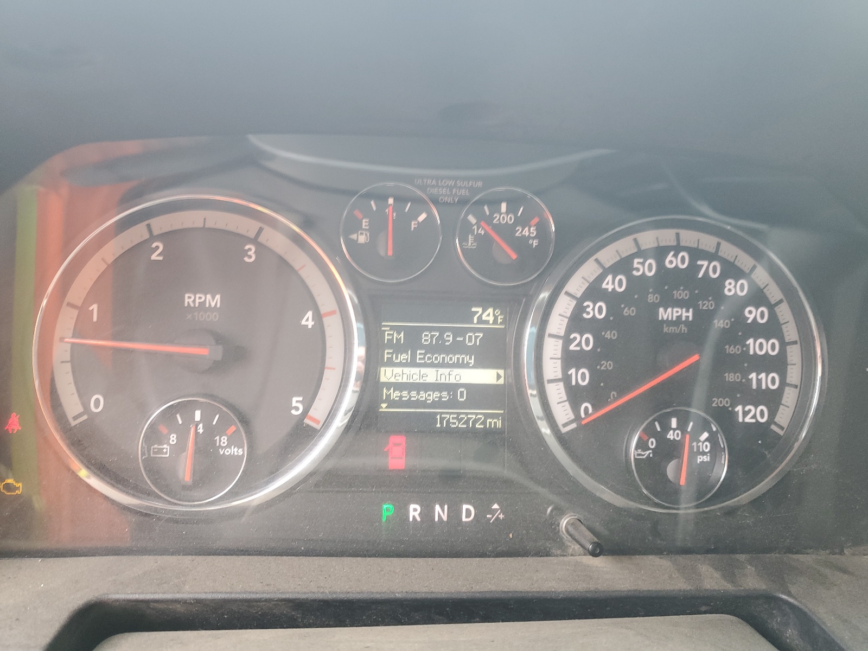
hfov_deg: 67.3
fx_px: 652
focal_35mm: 26
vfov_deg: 53.1
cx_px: 434
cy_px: 326
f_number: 1.5
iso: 80
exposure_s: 1/60.2
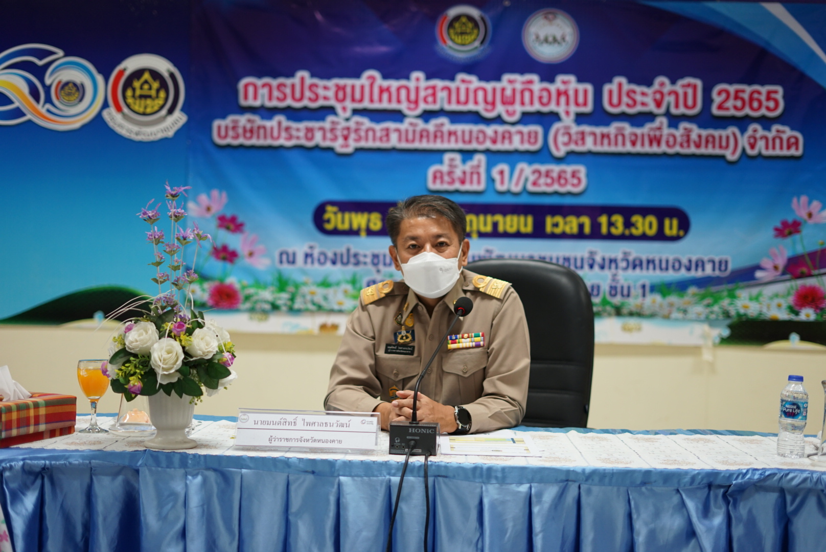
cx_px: 413
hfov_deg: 39.6
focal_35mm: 50
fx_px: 1148
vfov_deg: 27.0
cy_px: 276
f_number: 2
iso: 400
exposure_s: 1/160
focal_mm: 50
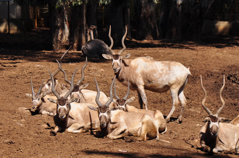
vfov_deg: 8.7
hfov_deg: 13.1
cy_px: 79
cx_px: 120
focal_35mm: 158
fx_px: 1044
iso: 200
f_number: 5.6
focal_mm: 105
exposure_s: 1/1600
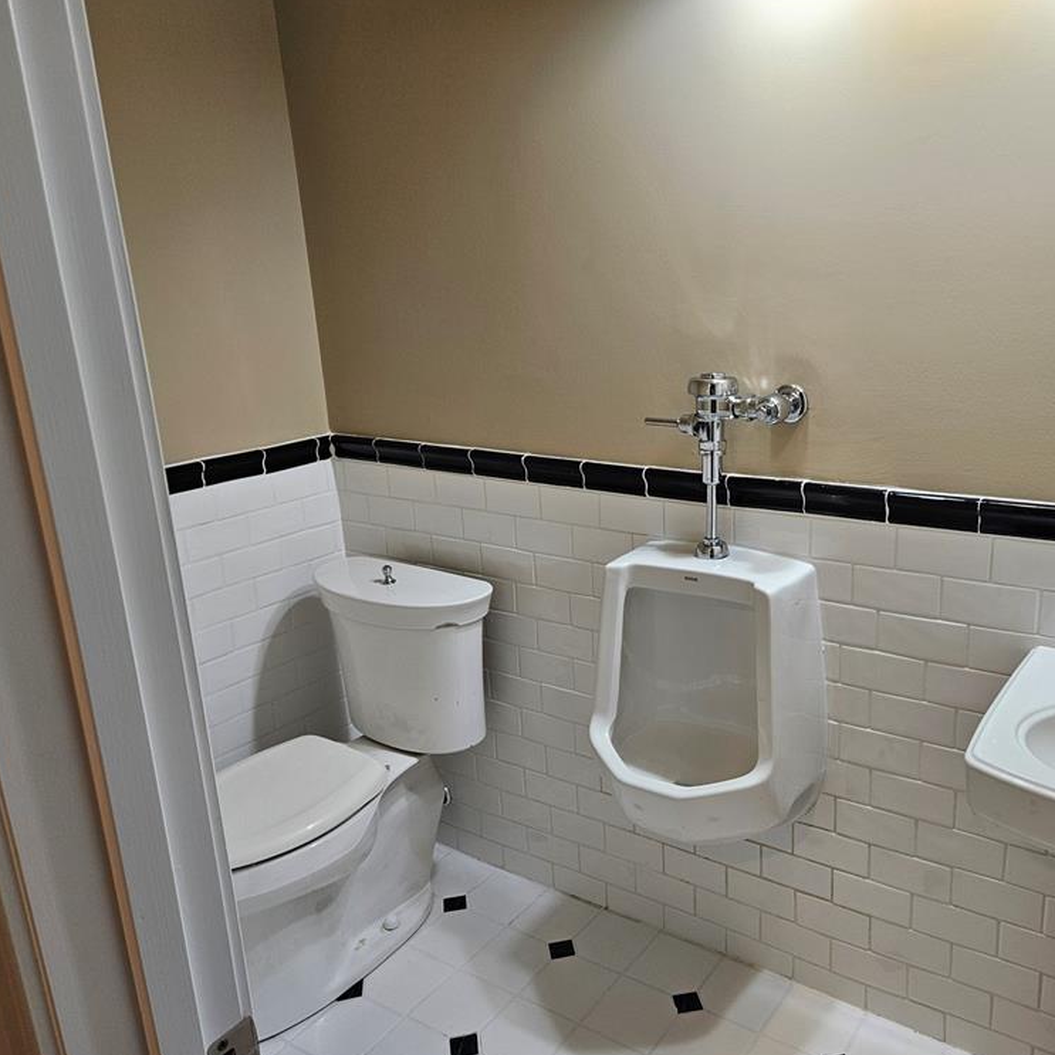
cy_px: 531
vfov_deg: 57.3
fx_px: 965
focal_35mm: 28
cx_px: 623
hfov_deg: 56.9
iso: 80
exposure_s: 1/120
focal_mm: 5.4
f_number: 1.8
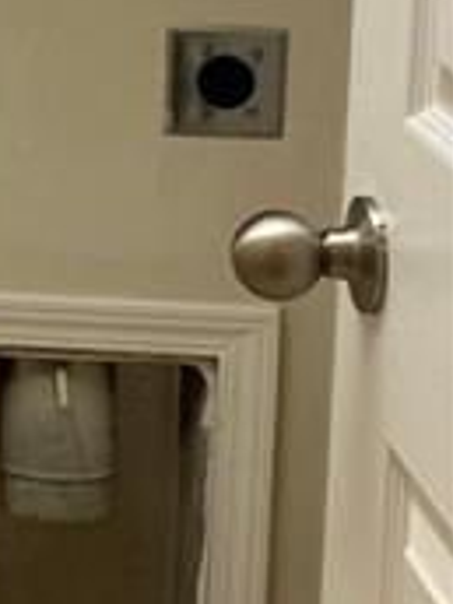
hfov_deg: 11.2
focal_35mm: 116
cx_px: -551
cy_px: -28
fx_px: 2024
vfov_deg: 16.5
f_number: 1.8
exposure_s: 1/120
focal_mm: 4.25
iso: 100
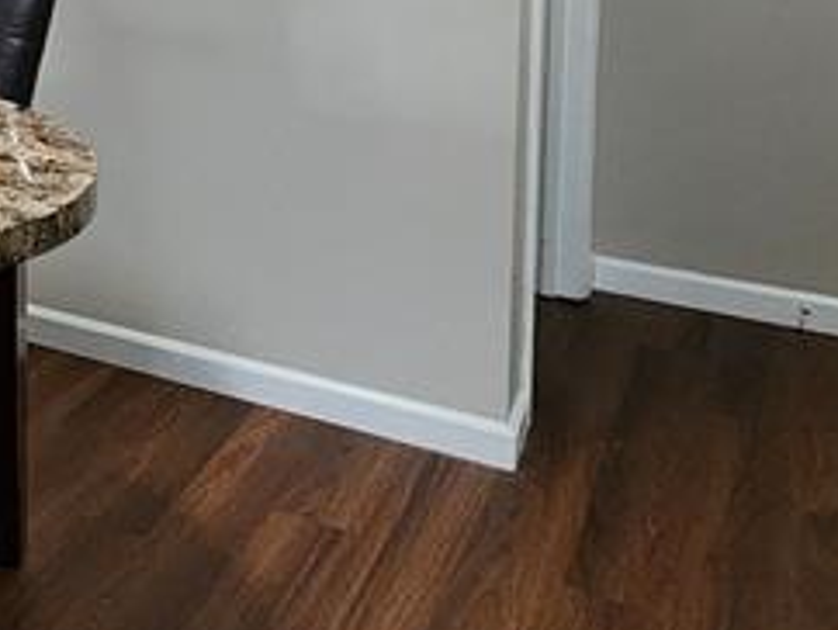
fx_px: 1333
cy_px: -149
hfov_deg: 27.1
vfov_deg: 23.9
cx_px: -346
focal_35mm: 55
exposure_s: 1/30
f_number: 2.2
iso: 400
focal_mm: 2.2
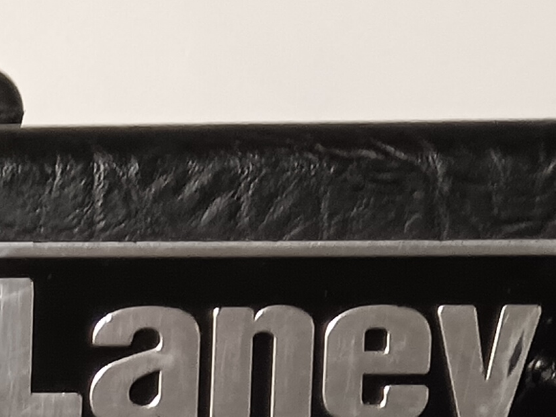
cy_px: 1088
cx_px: -436
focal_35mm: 186
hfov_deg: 10.1
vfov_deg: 7.4
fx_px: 2988
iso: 1292
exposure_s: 1/25
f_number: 1.9
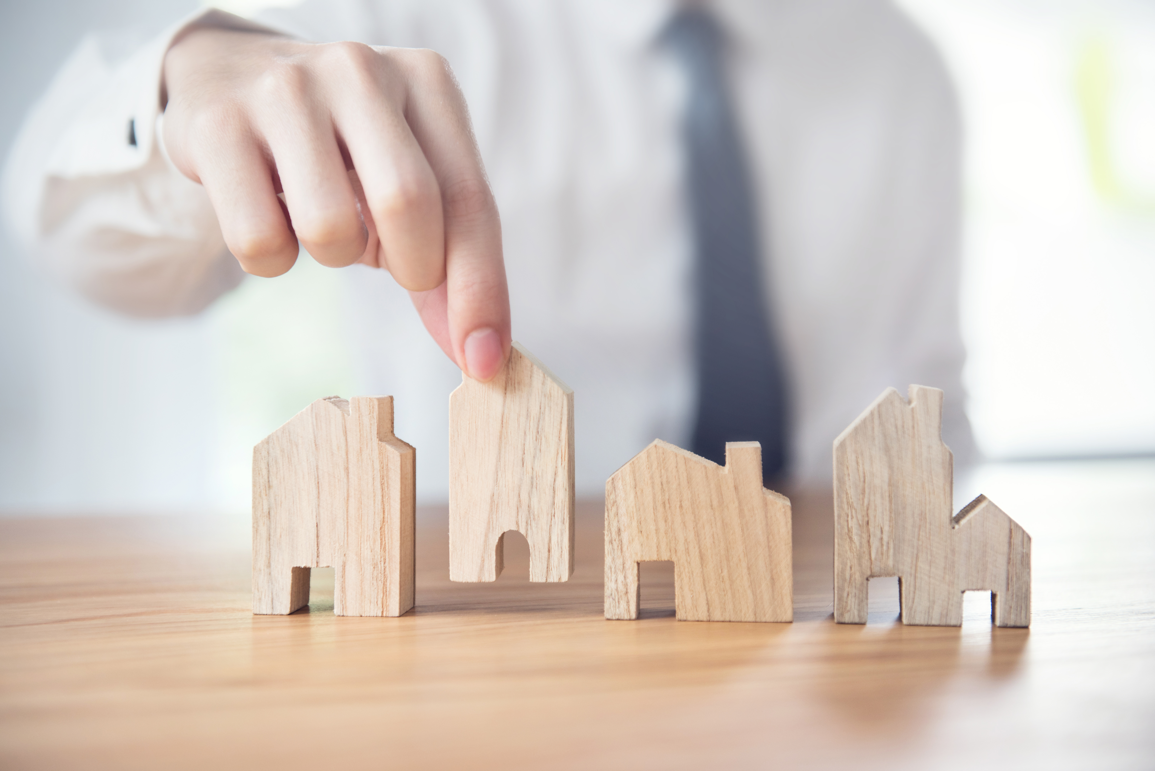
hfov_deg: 41.1
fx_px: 1541
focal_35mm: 48
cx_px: 578
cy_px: 386
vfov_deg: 28.1
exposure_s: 1/10
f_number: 2.8
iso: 100
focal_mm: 48
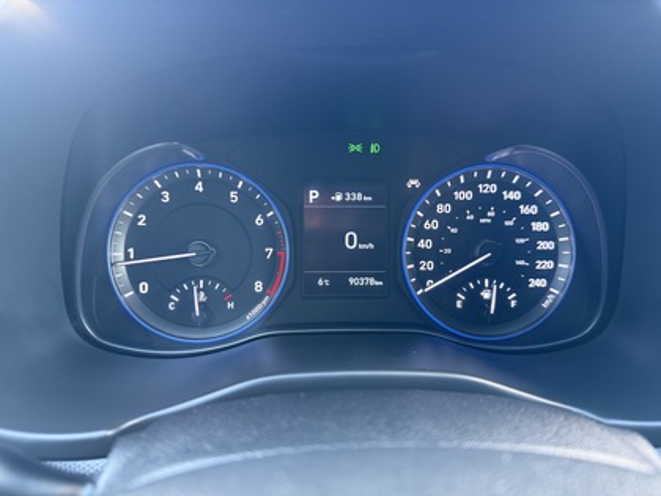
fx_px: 458
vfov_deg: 56.8
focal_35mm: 24
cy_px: 248
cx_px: 330
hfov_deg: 71.6
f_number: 1.78
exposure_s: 1/60
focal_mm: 6.76
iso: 320
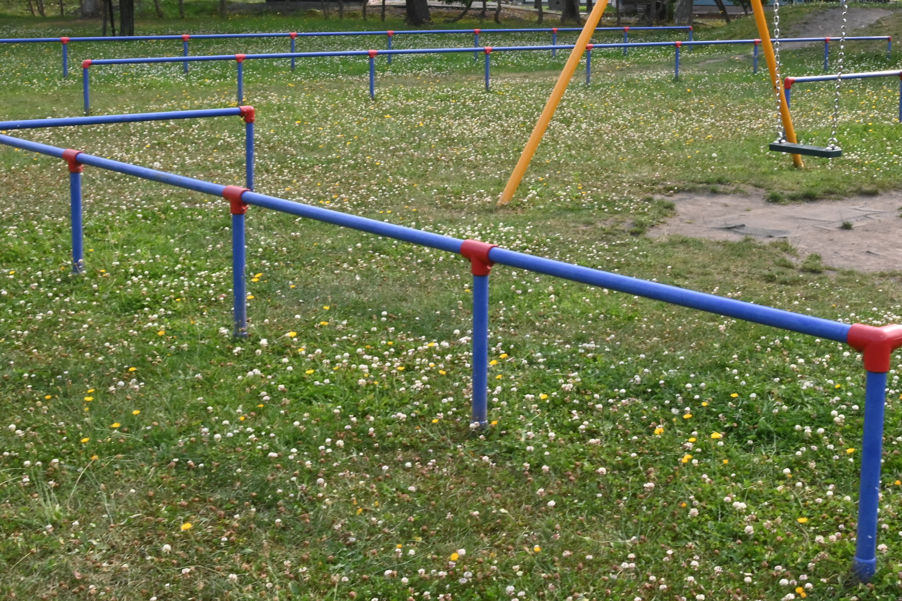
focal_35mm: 55
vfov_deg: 24.4
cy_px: 176
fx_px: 1378
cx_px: 647
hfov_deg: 35.6
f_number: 25
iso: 800
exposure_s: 1/100
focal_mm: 22
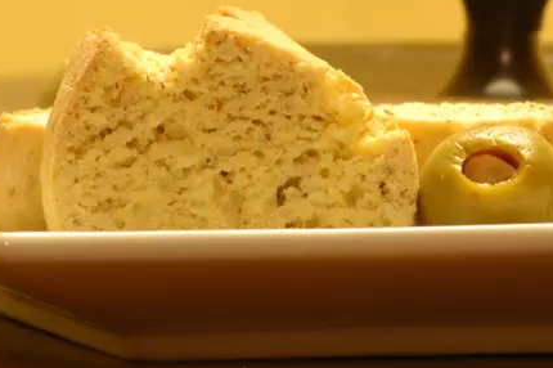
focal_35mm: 477
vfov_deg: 2.9
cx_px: 363
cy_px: 92
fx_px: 7321
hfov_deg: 4.3
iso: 200
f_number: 29
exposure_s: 20
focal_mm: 190
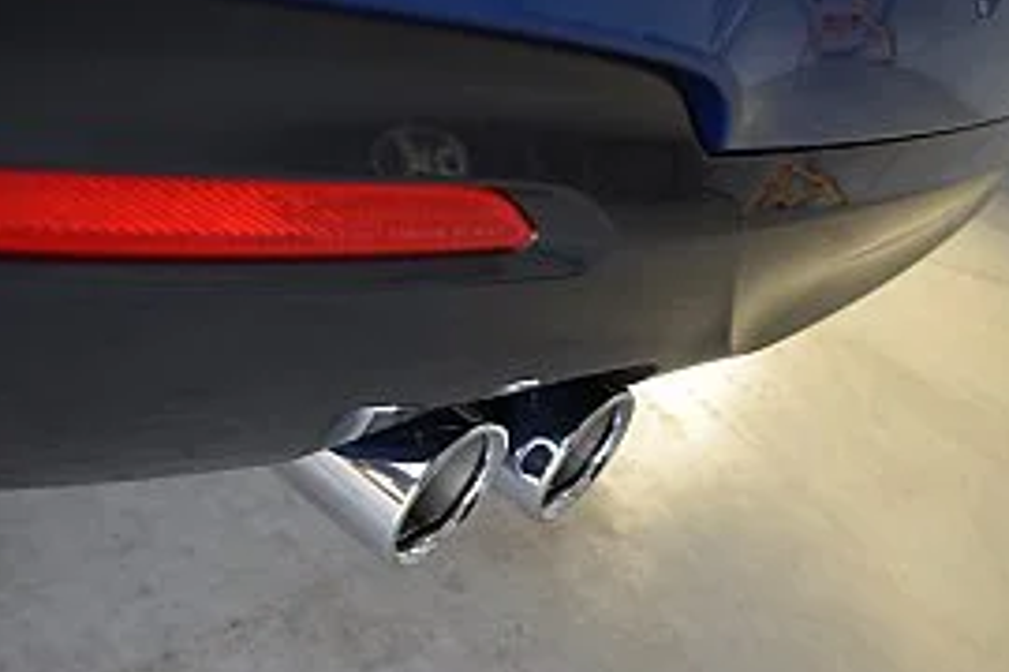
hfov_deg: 48.4
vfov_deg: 33.2
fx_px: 1121
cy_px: 435
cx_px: 523
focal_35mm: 40
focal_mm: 18
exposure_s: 1/60
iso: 800
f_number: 4
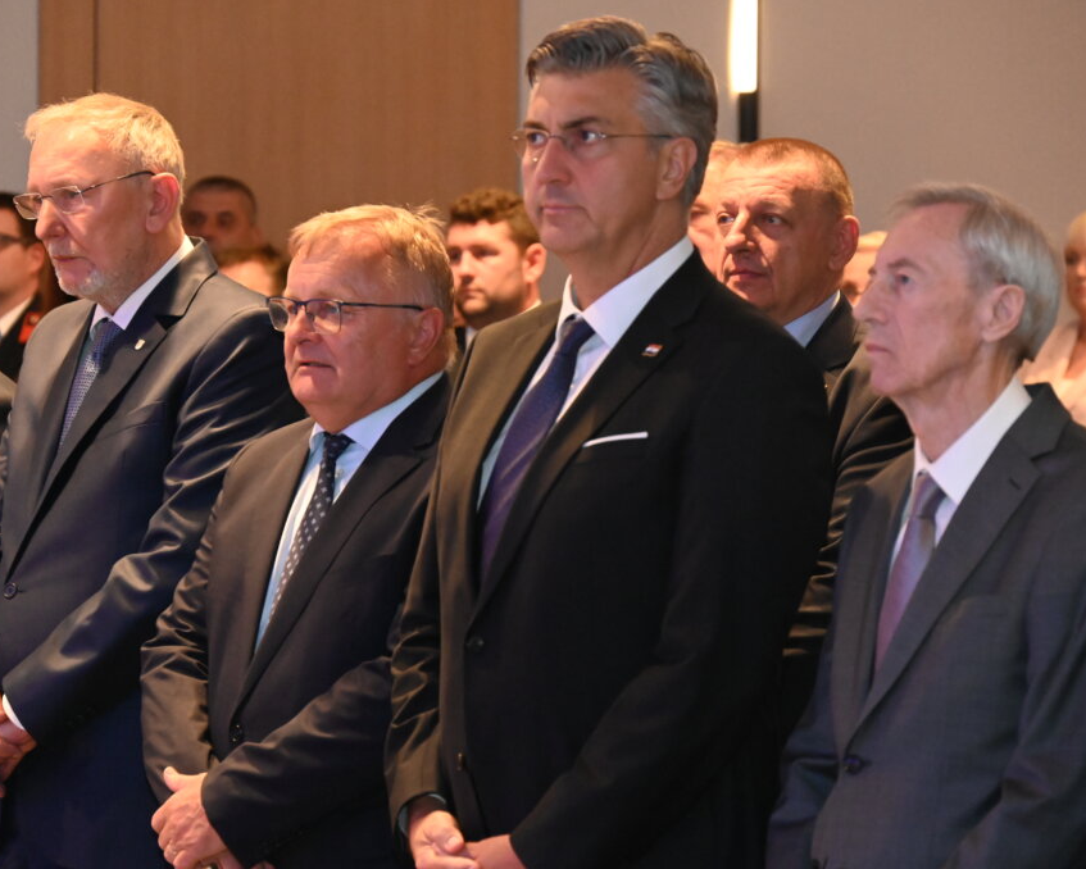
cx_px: 556
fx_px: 5465
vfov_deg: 9.1
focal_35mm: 170
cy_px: 434
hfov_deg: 11.3
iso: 11400
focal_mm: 150
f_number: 6.3
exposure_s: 1/160
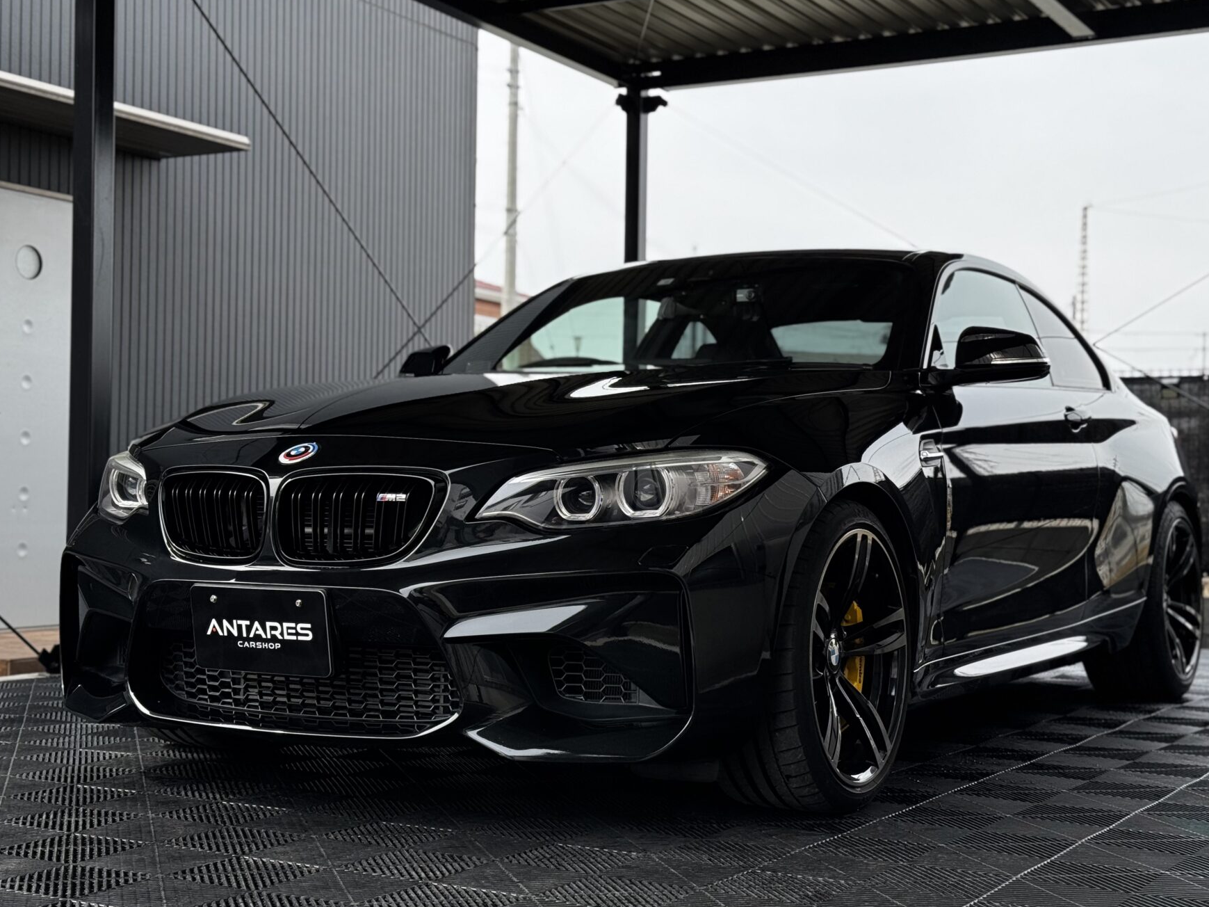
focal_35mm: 53
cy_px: 438
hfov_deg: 36.2
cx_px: 596
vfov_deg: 27.5
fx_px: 1851
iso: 64
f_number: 1.78
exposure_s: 1/1059
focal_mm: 6.76
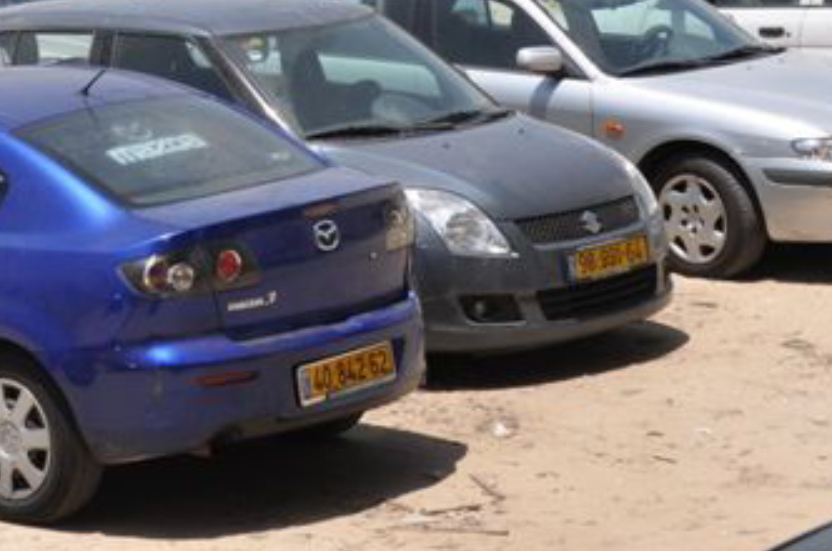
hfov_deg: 14.0
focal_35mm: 144
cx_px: -95
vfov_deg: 9.3
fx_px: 3311
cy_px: -260
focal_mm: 31
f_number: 11
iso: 200
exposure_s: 1/500
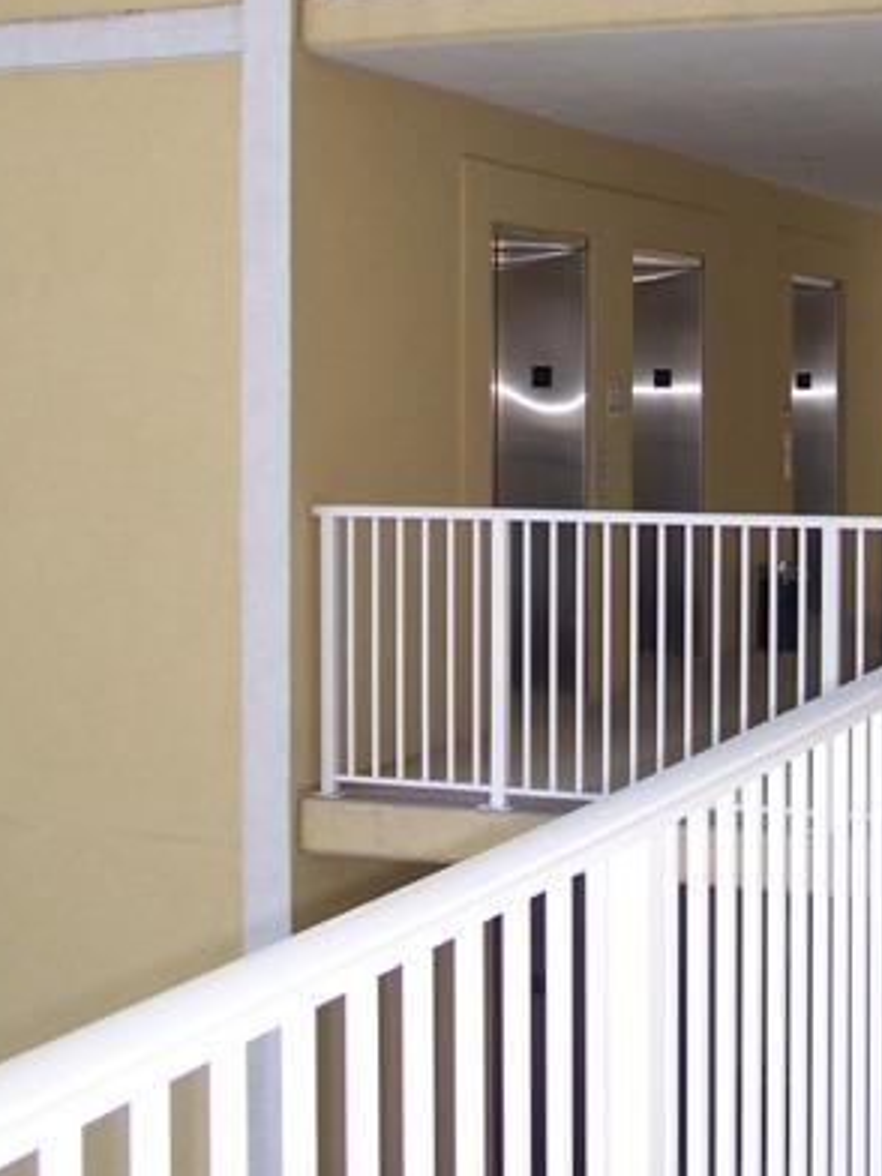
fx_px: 2106
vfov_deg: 30.9
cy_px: 369
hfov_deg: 23.5
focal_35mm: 62
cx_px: 633
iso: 80
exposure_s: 1/250
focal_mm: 6.3
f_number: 2.8
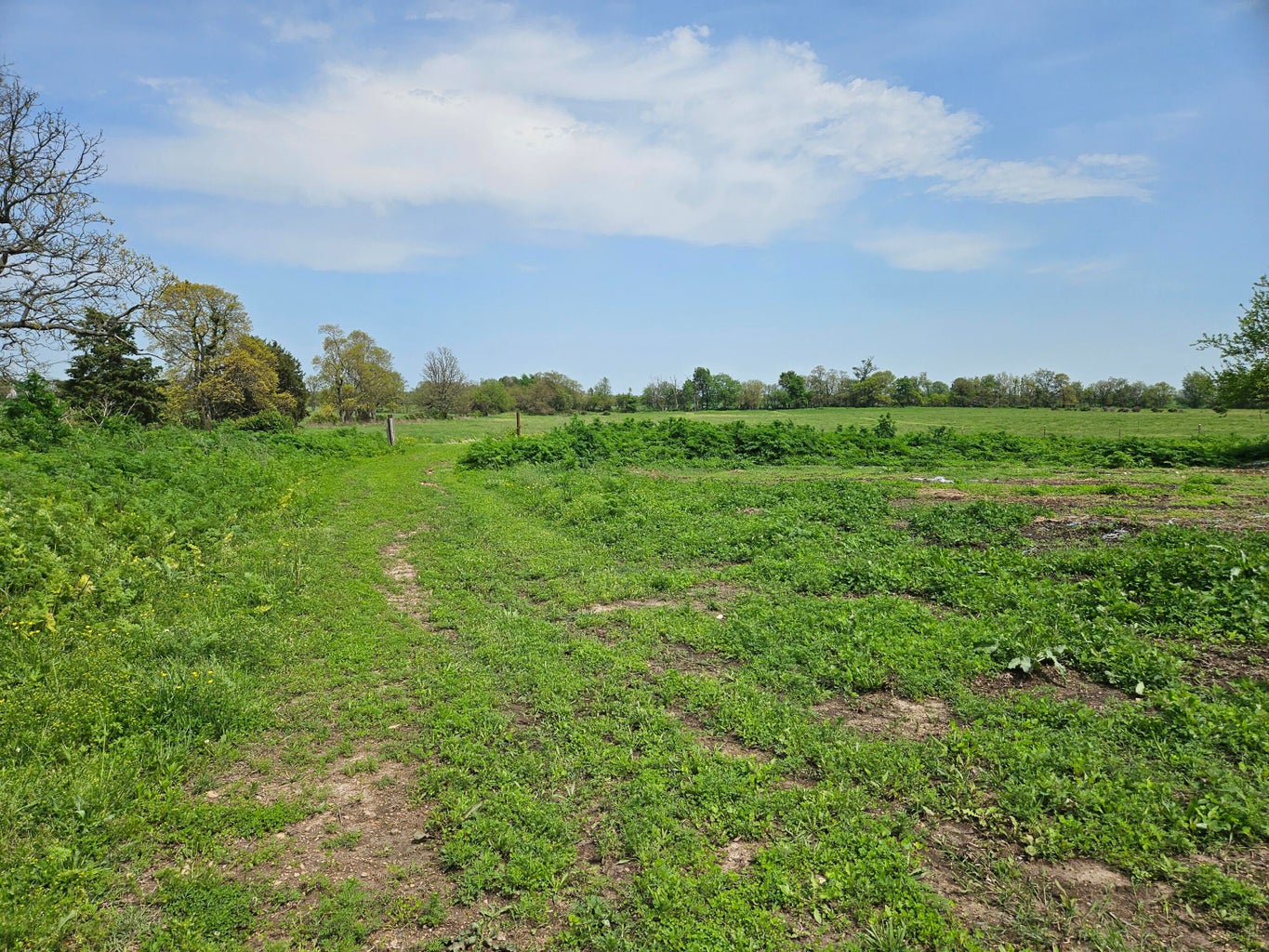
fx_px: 843
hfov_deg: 73.9
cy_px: 476
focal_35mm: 23
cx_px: 634
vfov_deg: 58.9
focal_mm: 5.4
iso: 25
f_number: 1.8
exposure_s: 1/3540
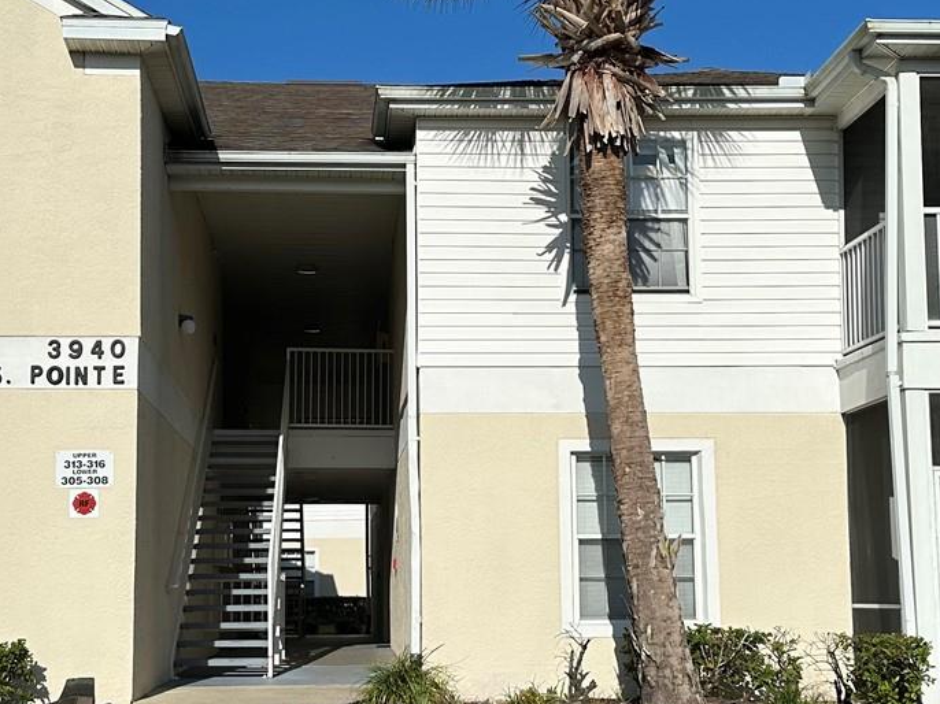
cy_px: 419
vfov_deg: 26.0
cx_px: 436
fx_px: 1520
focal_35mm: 56
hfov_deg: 34.3
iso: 80
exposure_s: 1/13699
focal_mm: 6.86
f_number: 1.78
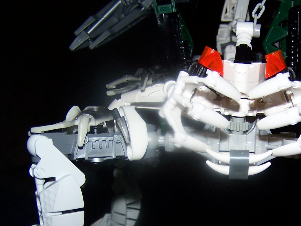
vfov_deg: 21.9
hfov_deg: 28.8
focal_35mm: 66
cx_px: 236
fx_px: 574
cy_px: 193
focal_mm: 6.3
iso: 80
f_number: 2.8
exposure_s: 1/60
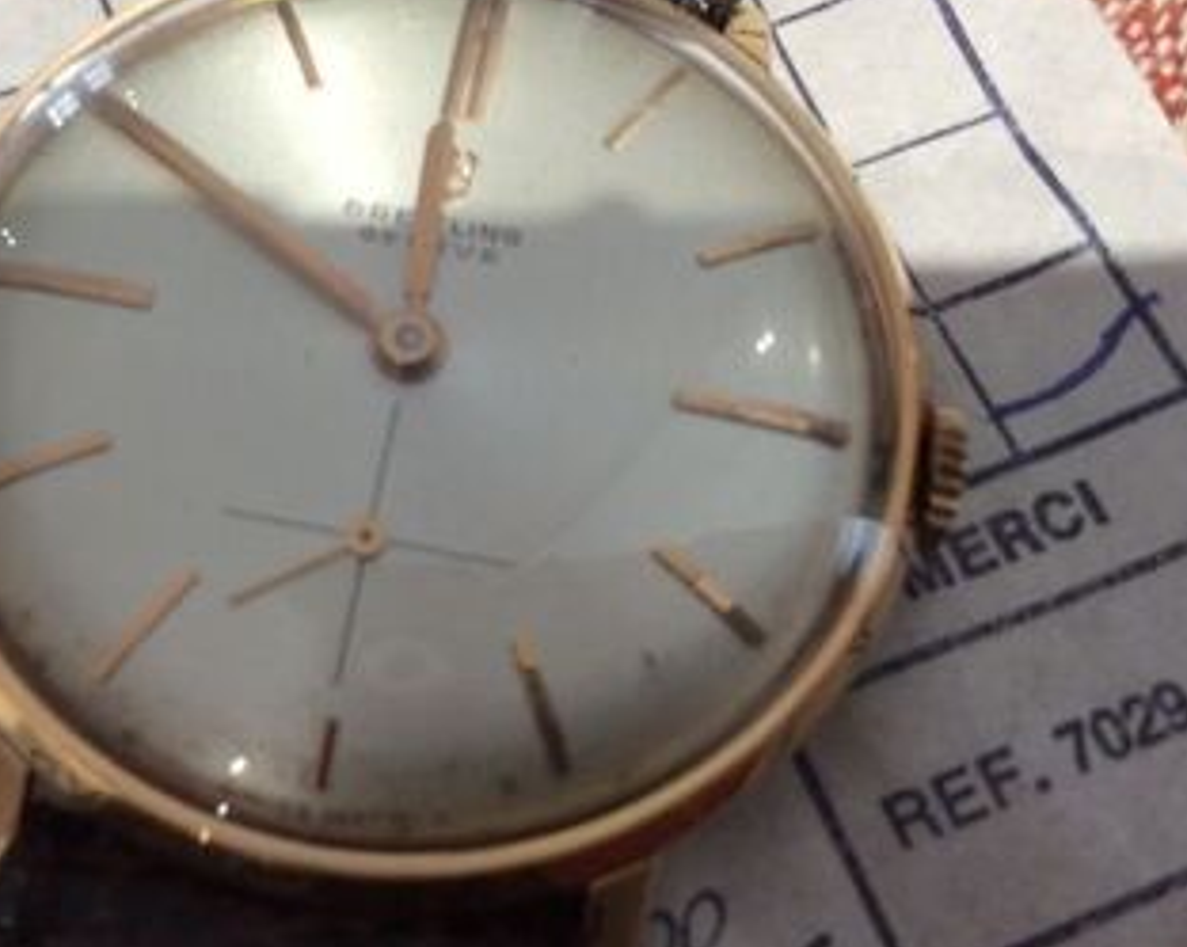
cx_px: 426
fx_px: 1685
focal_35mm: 48
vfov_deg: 31.3
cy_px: 380
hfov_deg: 38.5
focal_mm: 3.3
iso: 40
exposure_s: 1/25
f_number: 2.4
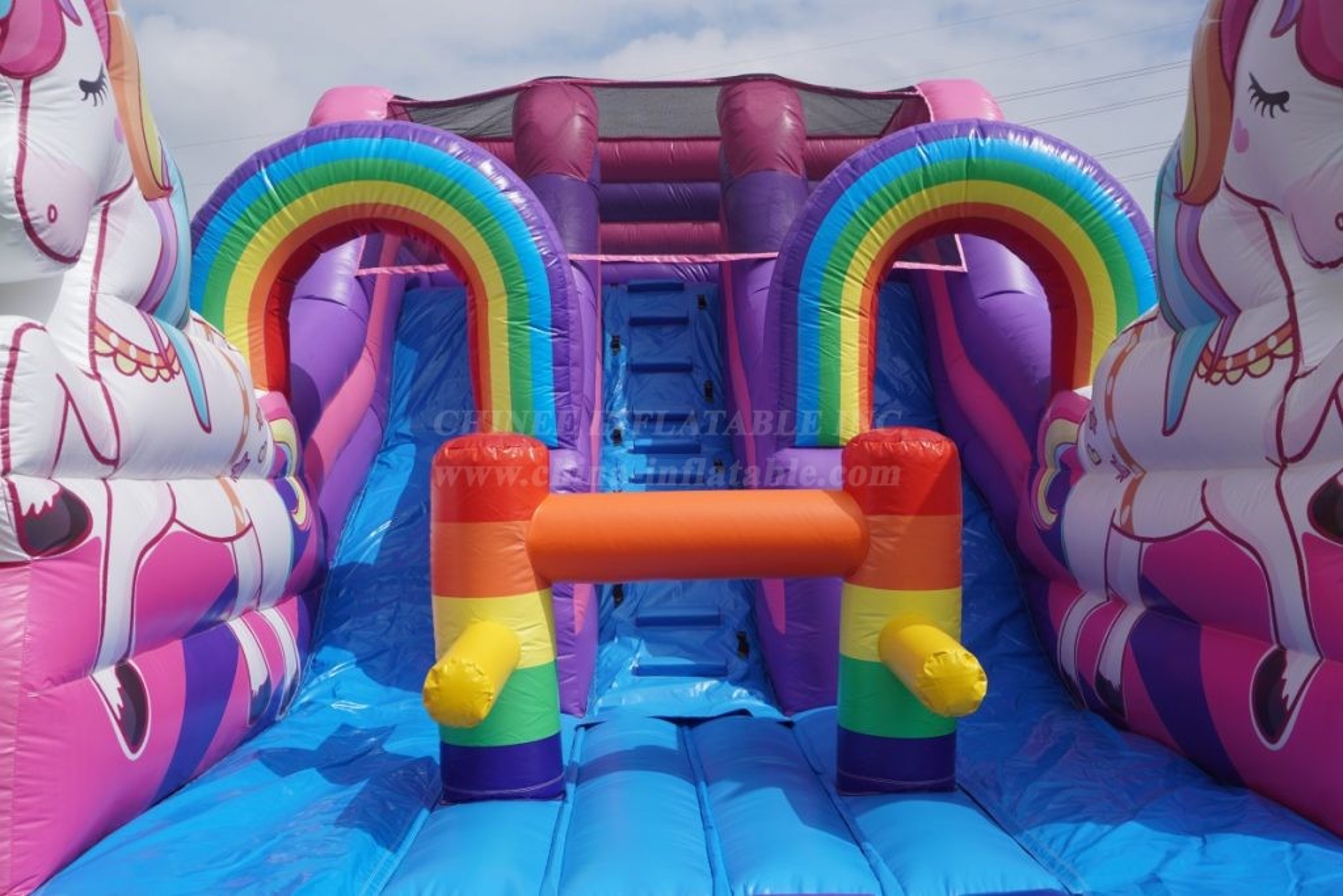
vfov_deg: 40.0
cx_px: 672
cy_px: 448
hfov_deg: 57.2
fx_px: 1231
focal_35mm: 33
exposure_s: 1/800
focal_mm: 22
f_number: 6.3
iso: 100
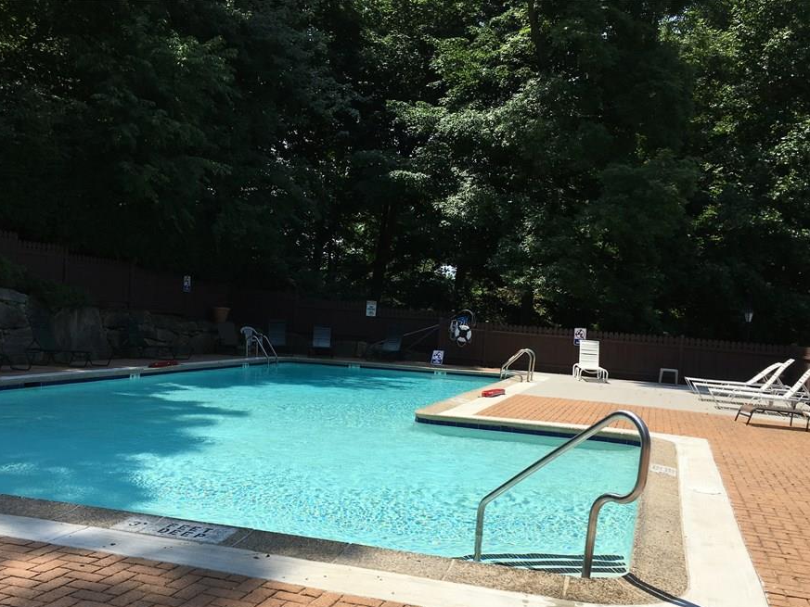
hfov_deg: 53.9
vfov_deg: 41.7
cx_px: 381
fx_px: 796
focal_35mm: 34
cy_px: 353
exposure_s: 1/1923
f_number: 2.2
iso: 25
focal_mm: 4.15
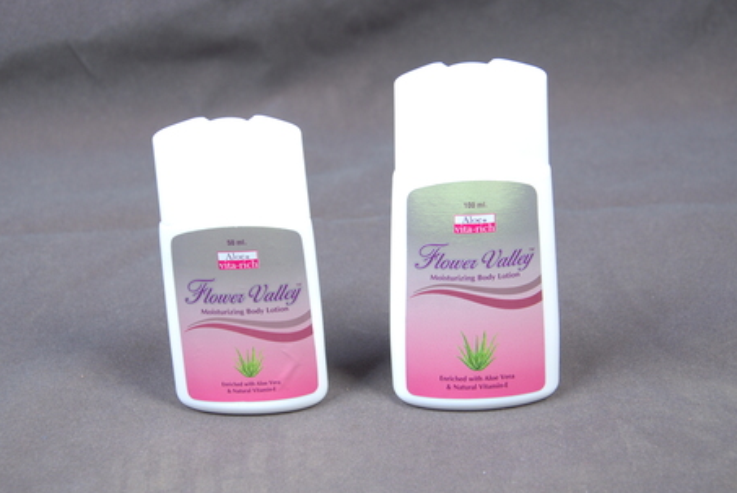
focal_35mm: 75
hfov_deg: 27.1
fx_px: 1528
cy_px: 253
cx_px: 373
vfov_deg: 18.3
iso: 200
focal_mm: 45
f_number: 7.1
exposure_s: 1/100
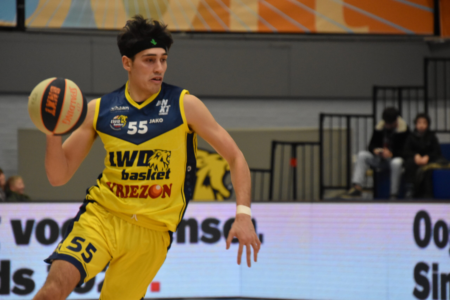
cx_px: 225
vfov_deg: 4.2
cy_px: 150
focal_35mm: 330
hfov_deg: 6.2
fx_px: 4125
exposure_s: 1/320
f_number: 5.6
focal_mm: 220
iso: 3200
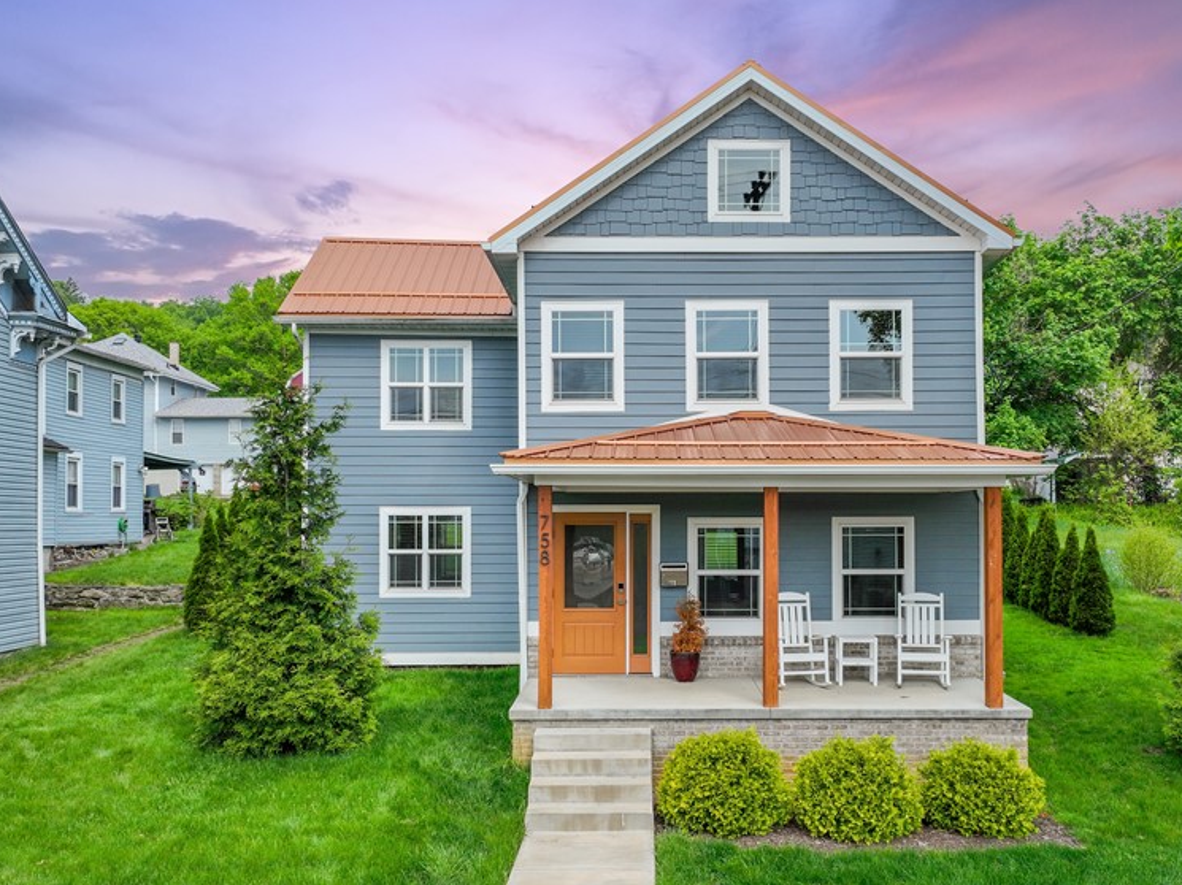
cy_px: 480
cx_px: 650
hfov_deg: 55.3
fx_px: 1126
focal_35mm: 33
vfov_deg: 42.9
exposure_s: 1/2000
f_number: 2.8
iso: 160
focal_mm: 12.29
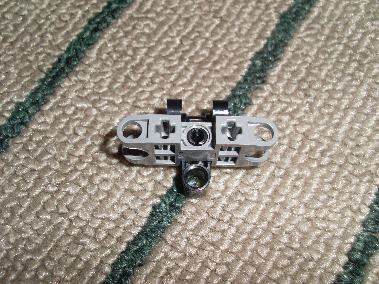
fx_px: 438
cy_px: 145
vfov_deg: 36.0
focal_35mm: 40
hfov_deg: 46.8
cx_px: 189
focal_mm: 6.3
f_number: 7.7
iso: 100
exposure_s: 1/45
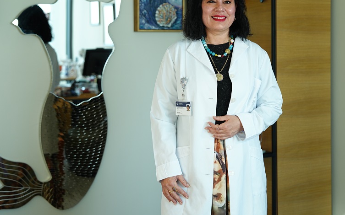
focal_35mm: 69
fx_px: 649
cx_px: 225
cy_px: 74
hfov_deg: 29.6
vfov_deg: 18.8
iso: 400
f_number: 2.8
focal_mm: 51
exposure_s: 1/200
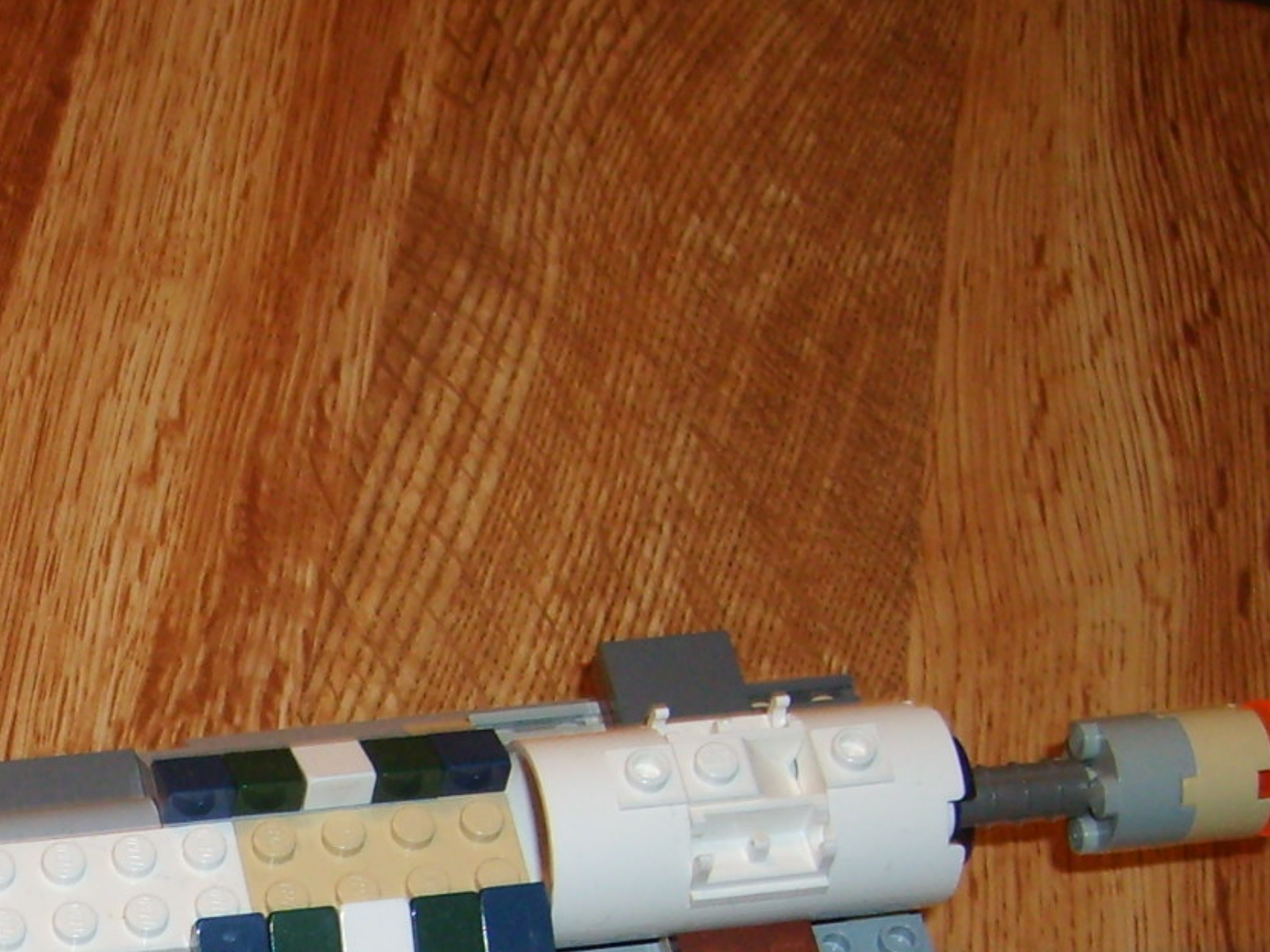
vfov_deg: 16.5
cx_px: -107
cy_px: 1120
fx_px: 3156
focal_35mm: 86
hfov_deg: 21.6
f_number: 2.8
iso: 100
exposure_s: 1/45
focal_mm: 5.8
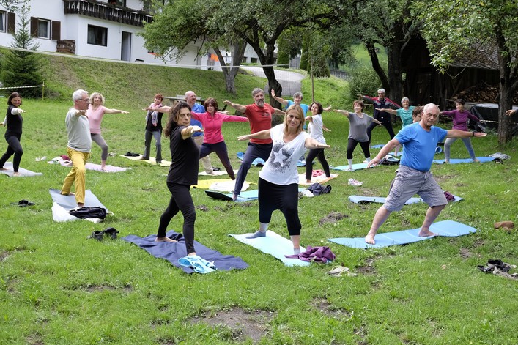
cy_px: 164
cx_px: 281
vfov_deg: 31.2
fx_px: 619
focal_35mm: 43
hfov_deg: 45.4
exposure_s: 1/160
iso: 200
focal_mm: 25.4
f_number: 4
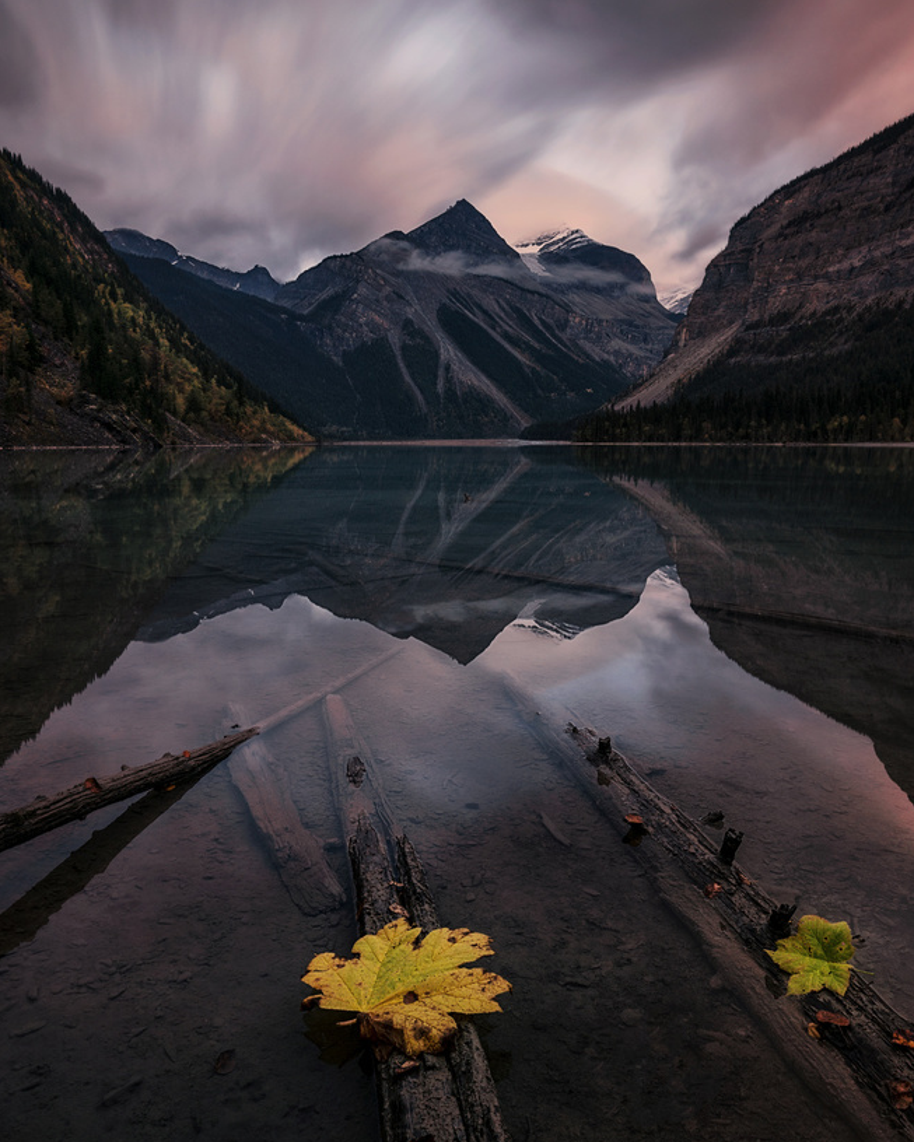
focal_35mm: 23
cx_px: 464
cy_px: 595
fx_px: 778
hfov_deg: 60.9
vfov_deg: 72.6
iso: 100
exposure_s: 87
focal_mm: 20
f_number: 11
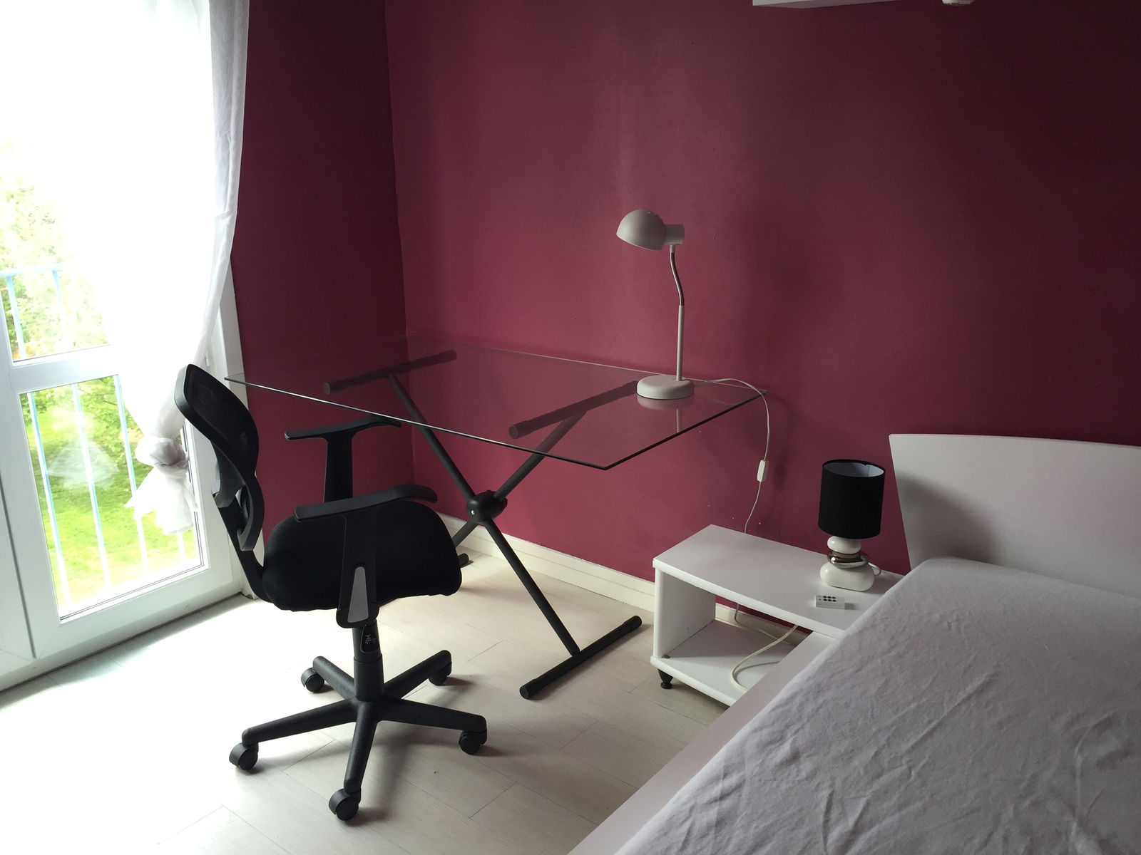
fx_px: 956
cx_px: 570
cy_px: 428
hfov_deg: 61.7
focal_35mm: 29
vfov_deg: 48.2
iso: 50
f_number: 2.2
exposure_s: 1/100
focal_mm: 4.15
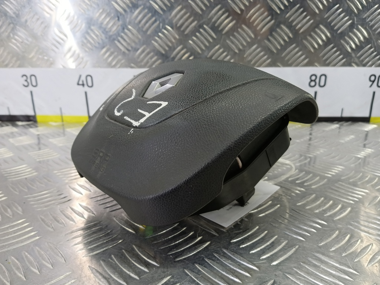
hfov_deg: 73.9
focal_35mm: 23
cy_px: 142
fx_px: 252
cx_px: 190
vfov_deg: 58.9
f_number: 1.6
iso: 183
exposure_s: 1/50
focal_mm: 4.11
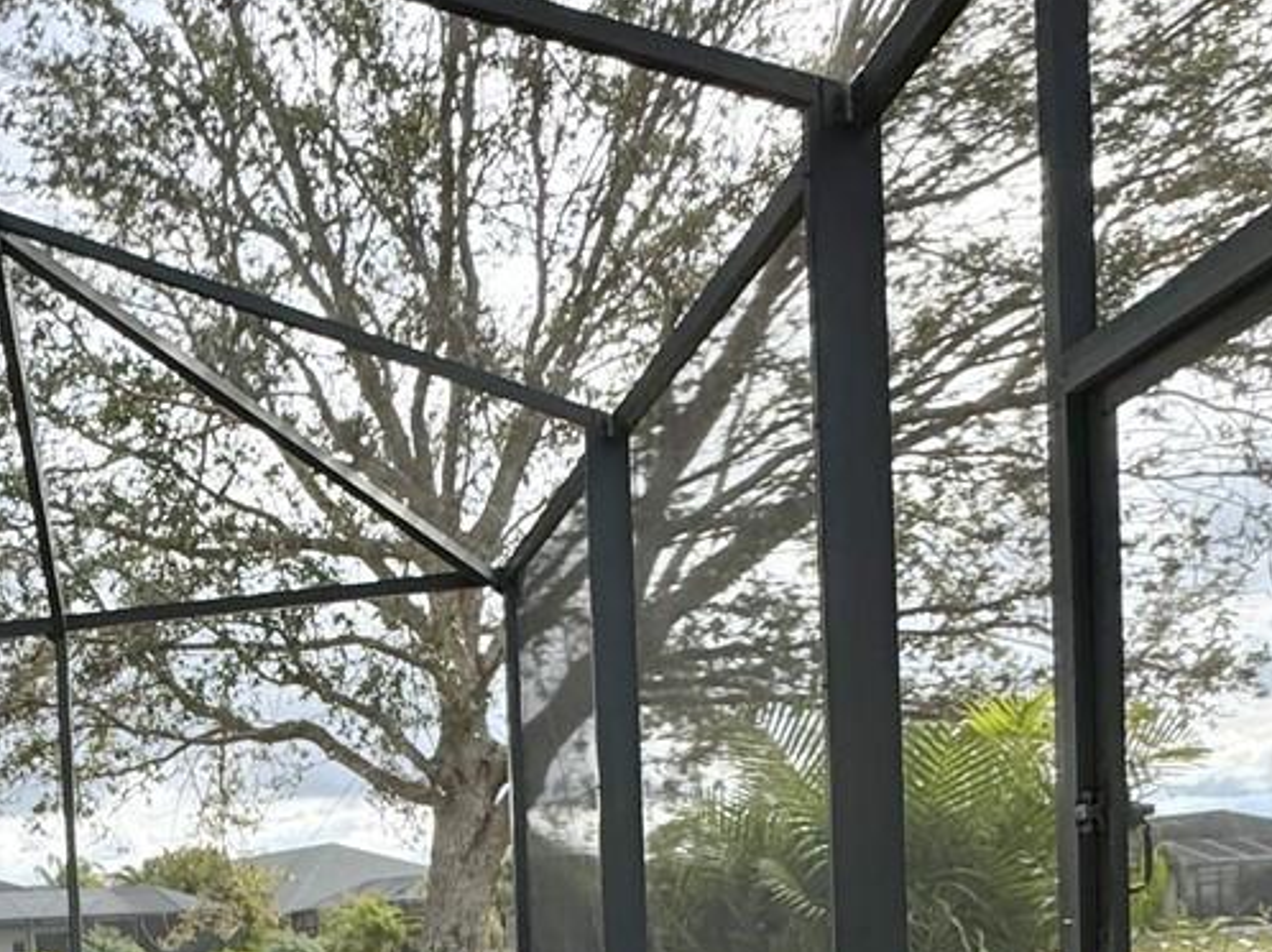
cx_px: -212
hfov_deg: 34.6
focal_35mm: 45
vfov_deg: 29.1
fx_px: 1653
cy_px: 1049
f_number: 2.2
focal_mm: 2.22
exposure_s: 1/462
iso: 40
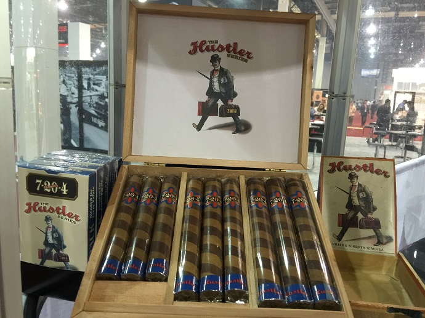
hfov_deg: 61.7
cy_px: 159
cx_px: 212
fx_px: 356
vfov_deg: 48.2
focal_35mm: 29
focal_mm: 4.15
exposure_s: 1/15
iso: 125
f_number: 2.2
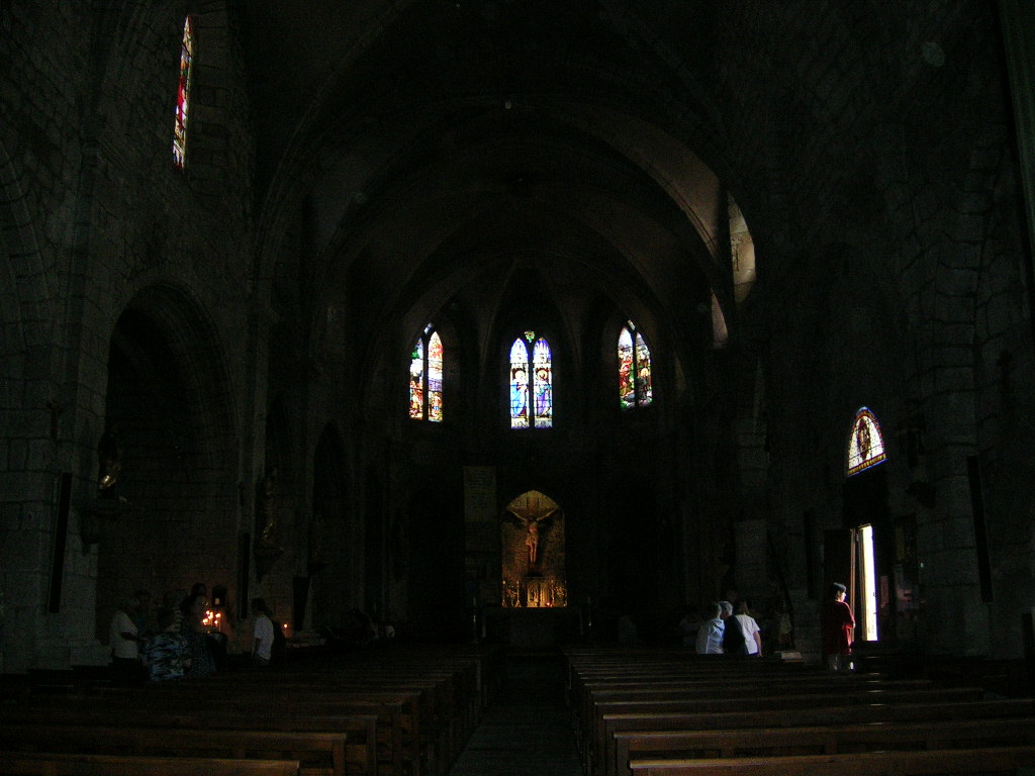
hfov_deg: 52.6
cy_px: 388
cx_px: 518
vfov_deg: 40.7
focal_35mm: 35
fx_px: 1046
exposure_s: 1/60.1
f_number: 2.8
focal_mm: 5.4
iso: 200
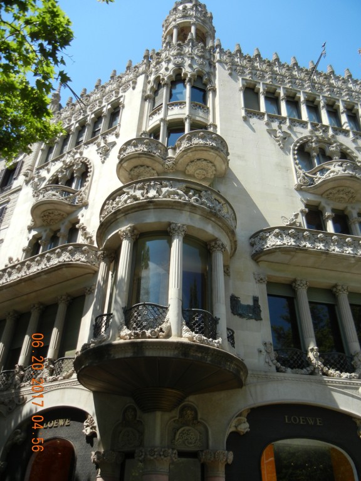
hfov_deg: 46.8
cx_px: 180
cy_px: 240
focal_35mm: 30
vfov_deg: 60.0
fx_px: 417
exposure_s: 1/800
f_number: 3.5
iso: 160
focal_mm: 5.4
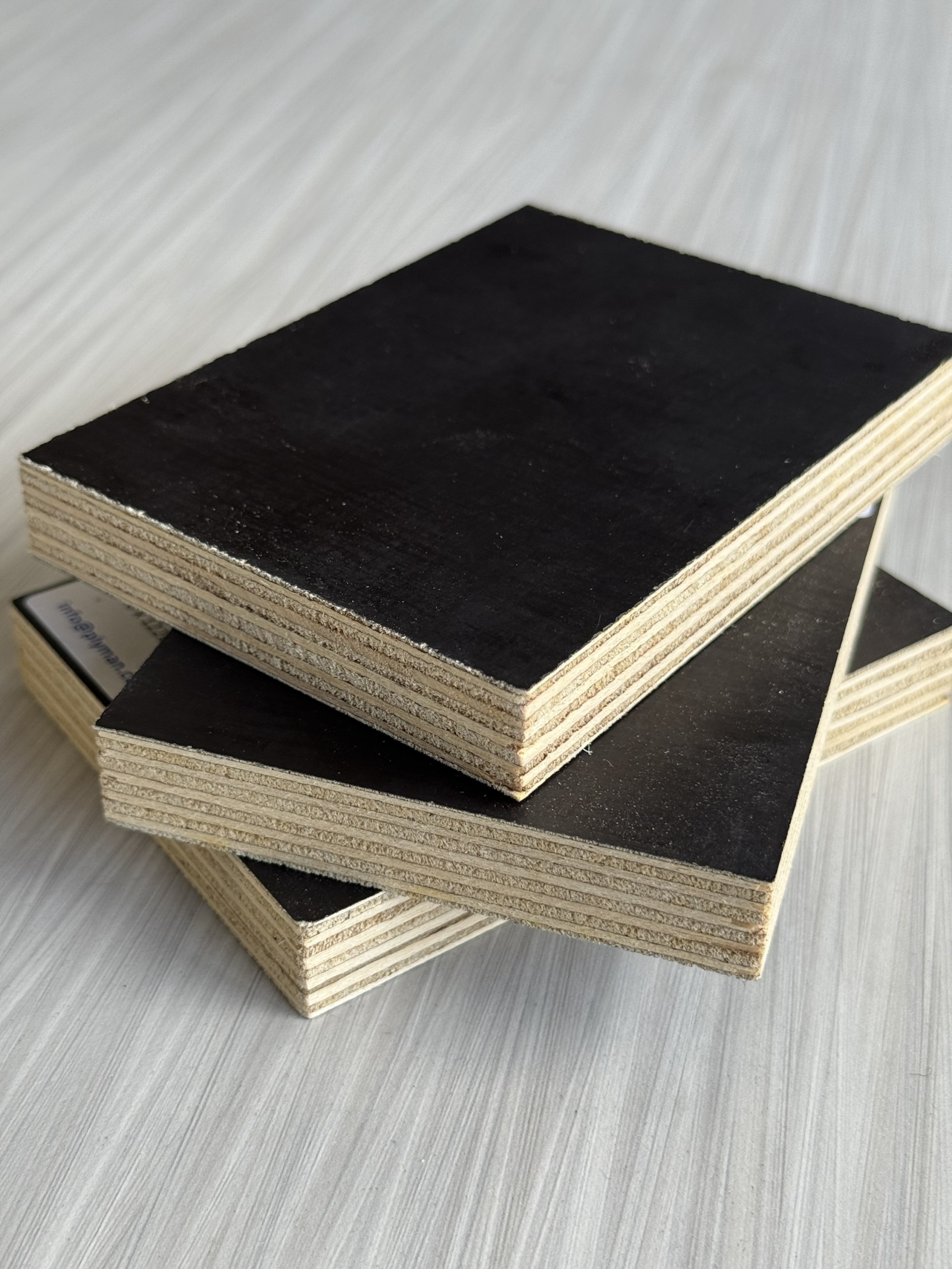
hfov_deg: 30.3
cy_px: 634
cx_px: 476
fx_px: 1760
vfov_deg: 39.7
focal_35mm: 48
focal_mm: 6.76
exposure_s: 1/100
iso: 50
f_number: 1.78
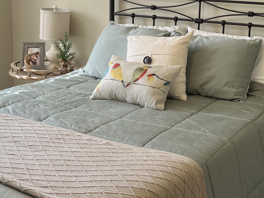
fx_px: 496
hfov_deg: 29.8
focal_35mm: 65
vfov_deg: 22.5
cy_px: 66
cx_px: 142
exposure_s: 1/121
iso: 64
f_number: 1.5
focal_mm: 5.7
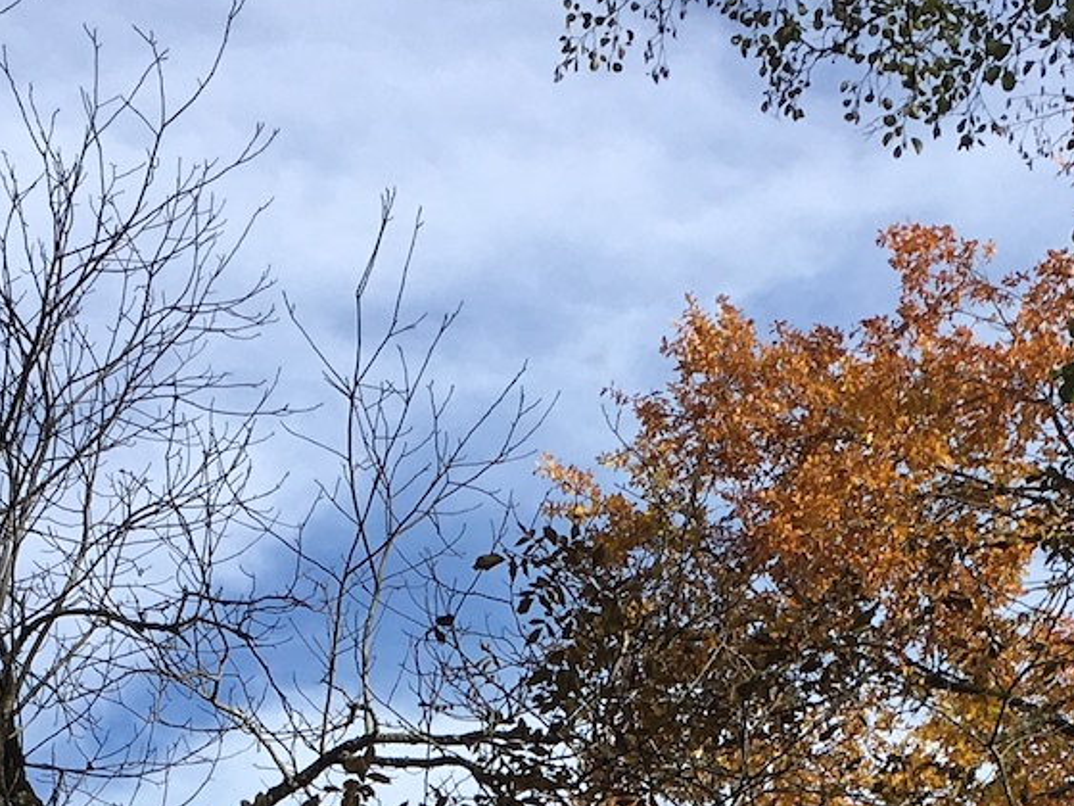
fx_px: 3289
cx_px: 704
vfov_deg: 13.1
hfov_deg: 18.5
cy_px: 1232
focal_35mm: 106
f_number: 2.2
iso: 25
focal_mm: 4.15
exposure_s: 1/1166
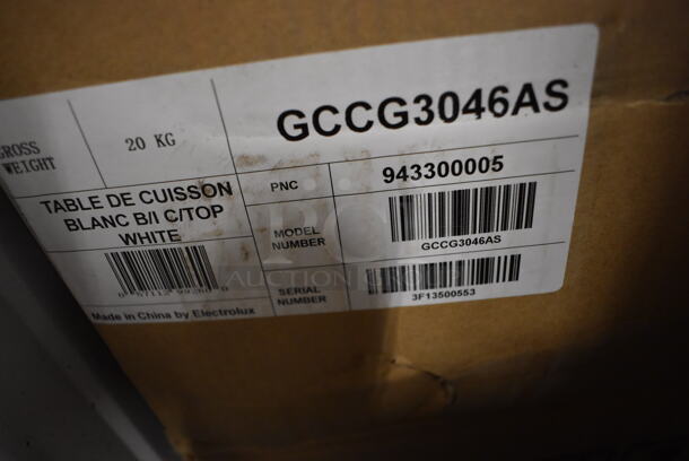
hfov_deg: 67.3
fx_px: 517
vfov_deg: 48.0
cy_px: 230
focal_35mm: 27
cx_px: 344
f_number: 4
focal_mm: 18
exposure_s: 1/60
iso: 2800
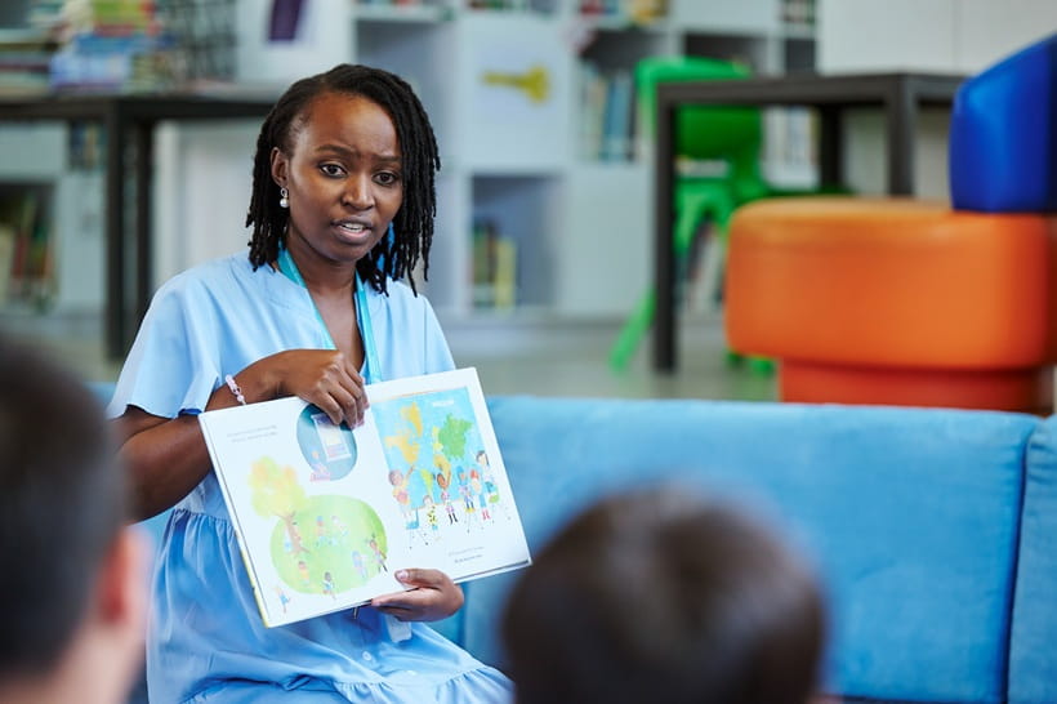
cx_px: 528
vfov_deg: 11.0
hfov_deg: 16.4
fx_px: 3668
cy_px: 352
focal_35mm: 125
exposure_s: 1/200
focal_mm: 125
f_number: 2.8
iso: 800
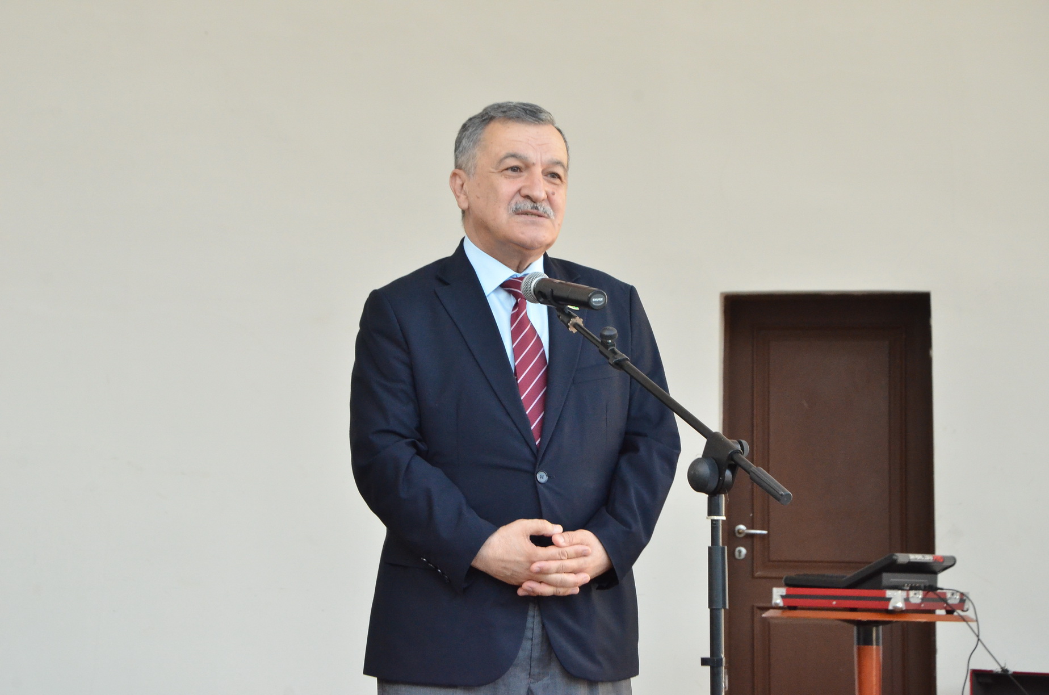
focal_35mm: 120
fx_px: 3489
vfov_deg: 11.4
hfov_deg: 17.1
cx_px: 524
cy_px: 348
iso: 2200
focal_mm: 80
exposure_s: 1/250
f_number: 9
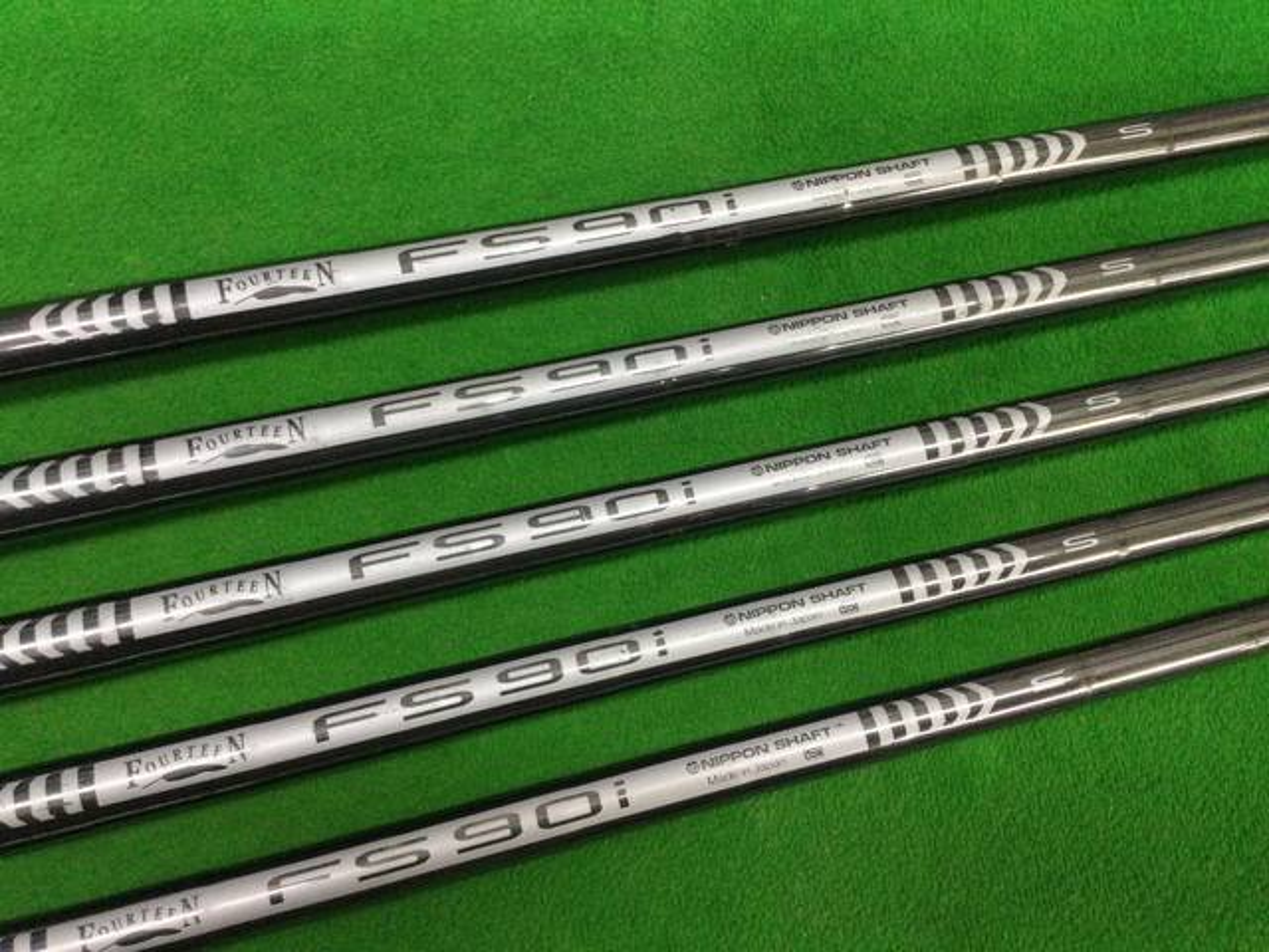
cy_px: 476
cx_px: 634
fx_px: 1136
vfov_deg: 45.4
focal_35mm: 31
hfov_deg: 58.4
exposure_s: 1/30
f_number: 2.4
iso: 160
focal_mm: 3.3
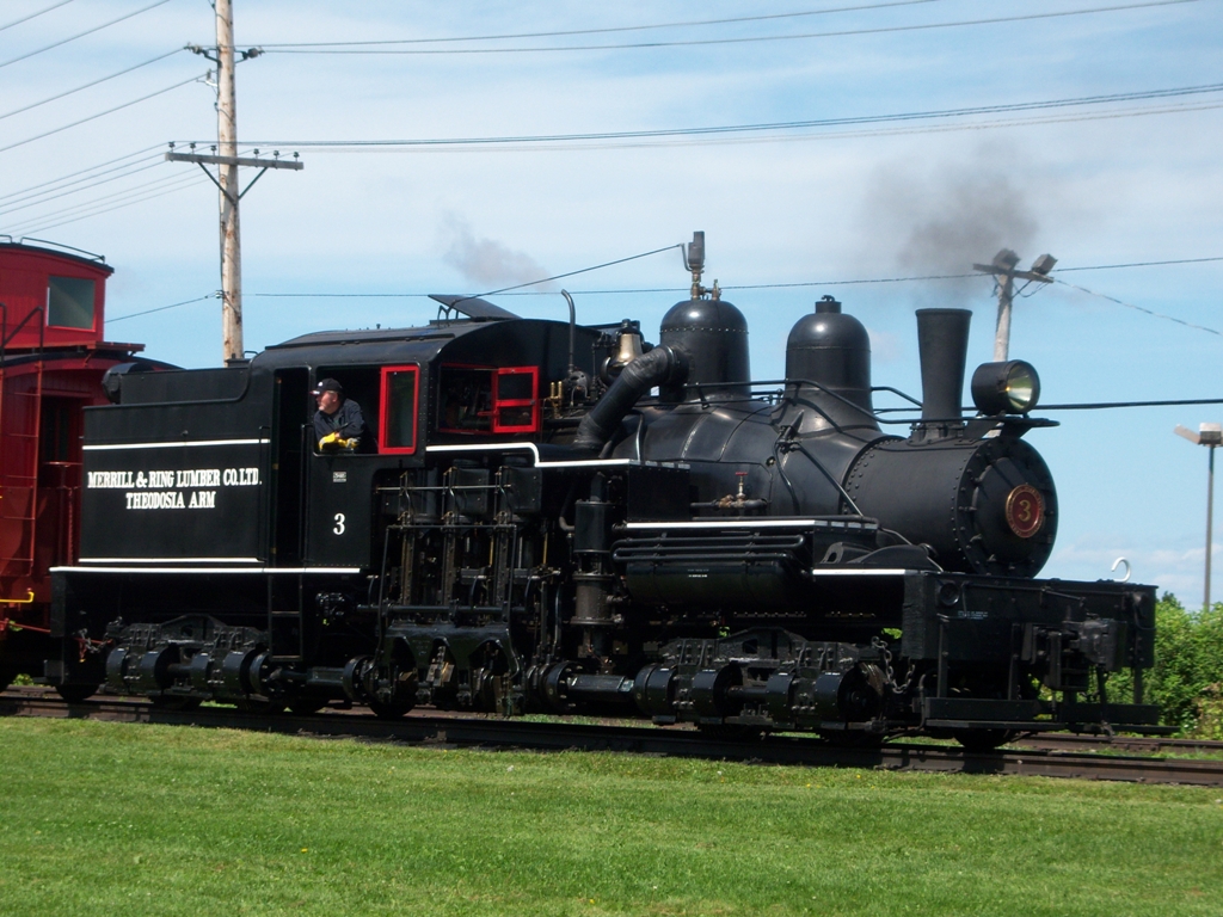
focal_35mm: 108
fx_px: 3816
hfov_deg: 18.2
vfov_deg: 13.7
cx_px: 612
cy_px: 458
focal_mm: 22.5
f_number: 4.9
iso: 80
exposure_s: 1/500
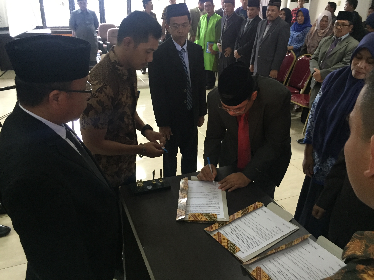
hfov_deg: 61.7
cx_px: 187
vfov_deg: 48.2
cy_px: 140
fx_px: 313
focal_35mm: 29
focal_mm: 4.15
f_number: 2.2
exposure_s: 1/17
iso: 250
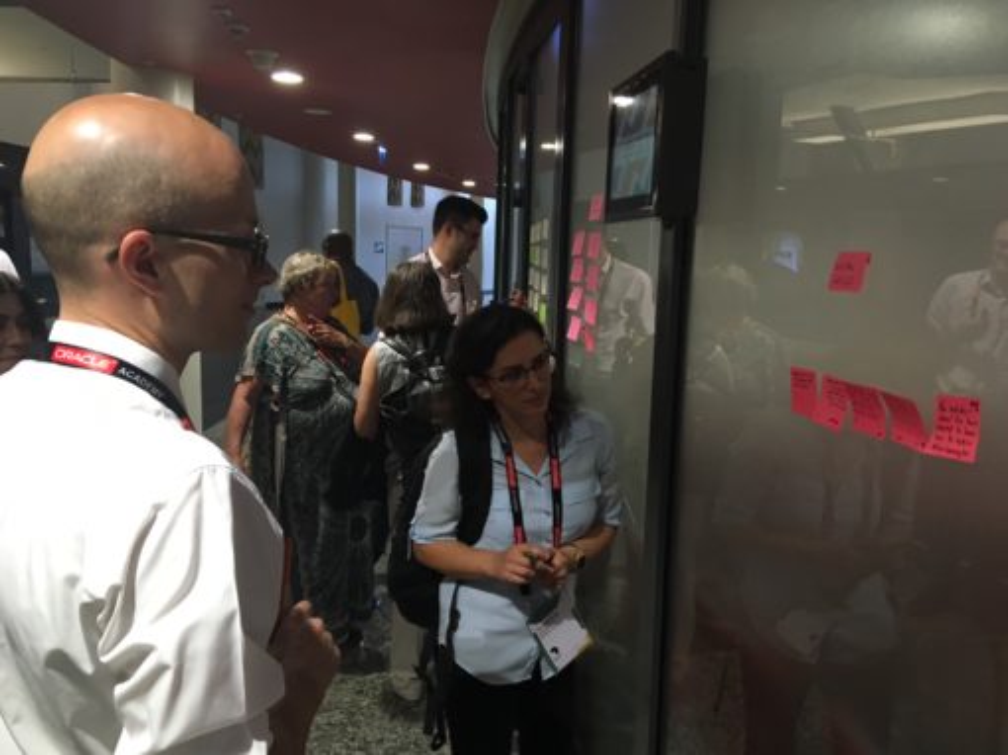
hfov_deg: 61.7
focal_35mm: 29
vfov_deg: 48.2
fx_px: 844
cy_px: 378
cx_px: 504
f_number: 2.2
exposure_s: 1/33
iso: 200
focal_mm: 4.15
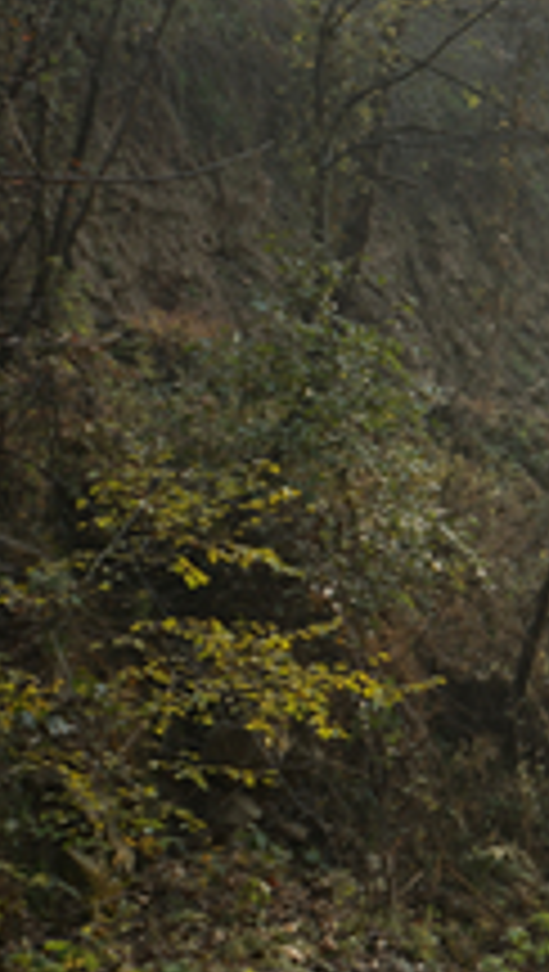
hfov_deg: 9.7
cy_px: 302
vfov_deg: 19.5
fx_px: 2812
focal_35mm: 109
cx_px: 1350
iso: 100
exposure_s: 1/125
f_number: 7.1
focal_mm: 30
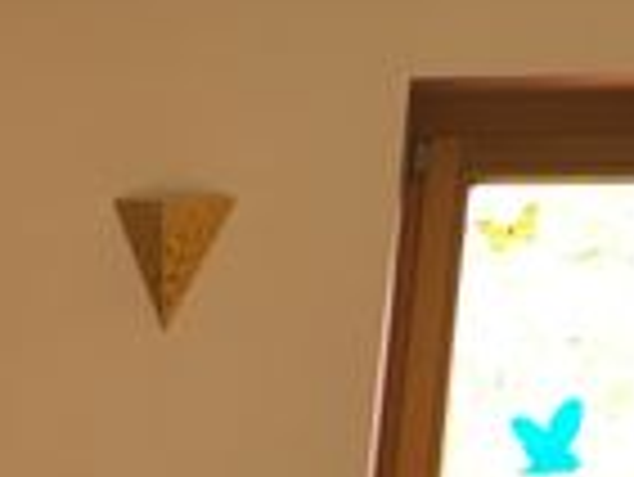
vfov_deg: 11.3
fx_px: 2255
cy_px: 814
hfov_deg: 14.5
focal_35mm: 123
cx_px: -427
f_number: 2.2
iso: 32
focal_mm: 4.15
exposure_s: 1/33
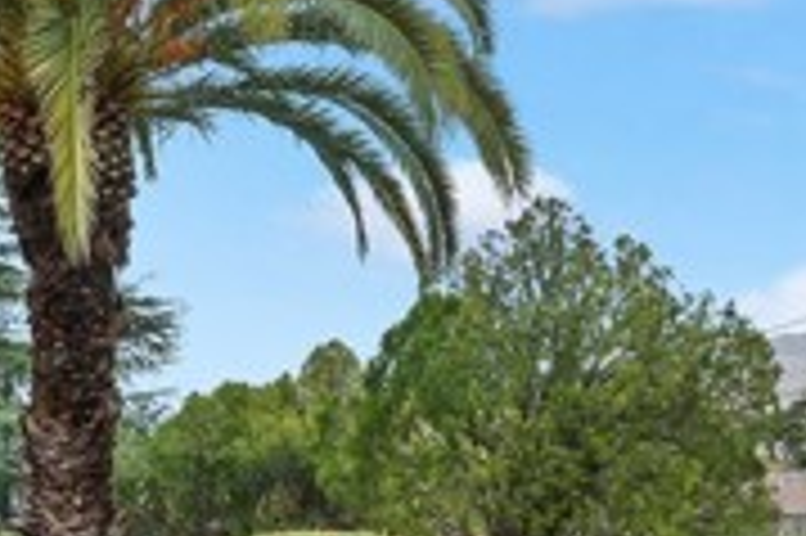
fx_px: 1118
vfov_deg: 26.3
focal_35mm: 50
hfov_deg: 39.1
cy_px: 455
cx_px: 266
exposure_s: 1/160
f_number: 13
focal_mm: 14
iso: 500
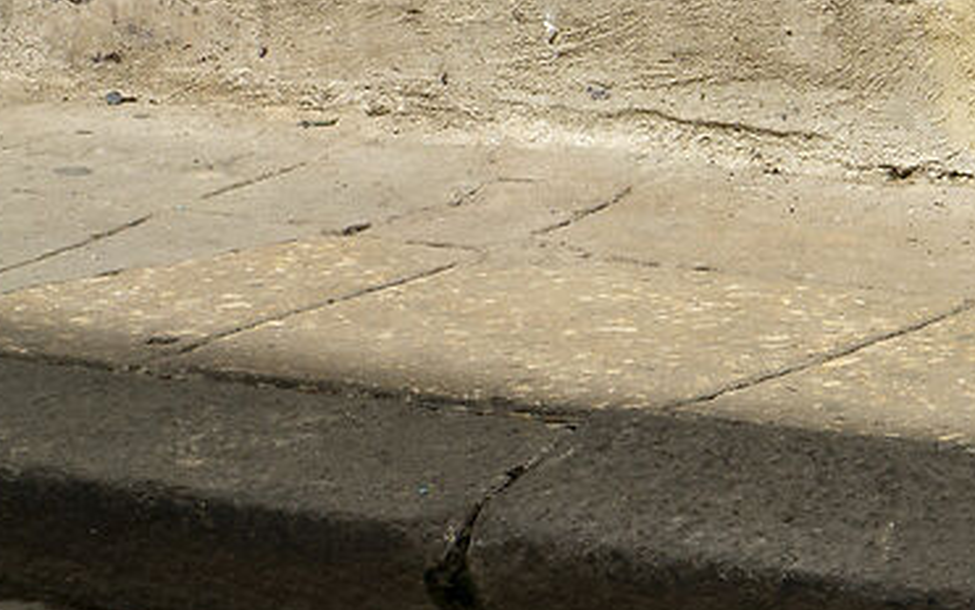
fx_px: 7016
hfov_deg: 7.7
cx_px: 1811
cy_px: -740
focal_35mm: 264
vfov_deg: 4.9
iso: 100
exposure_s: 1/250
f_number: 10
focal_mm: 40
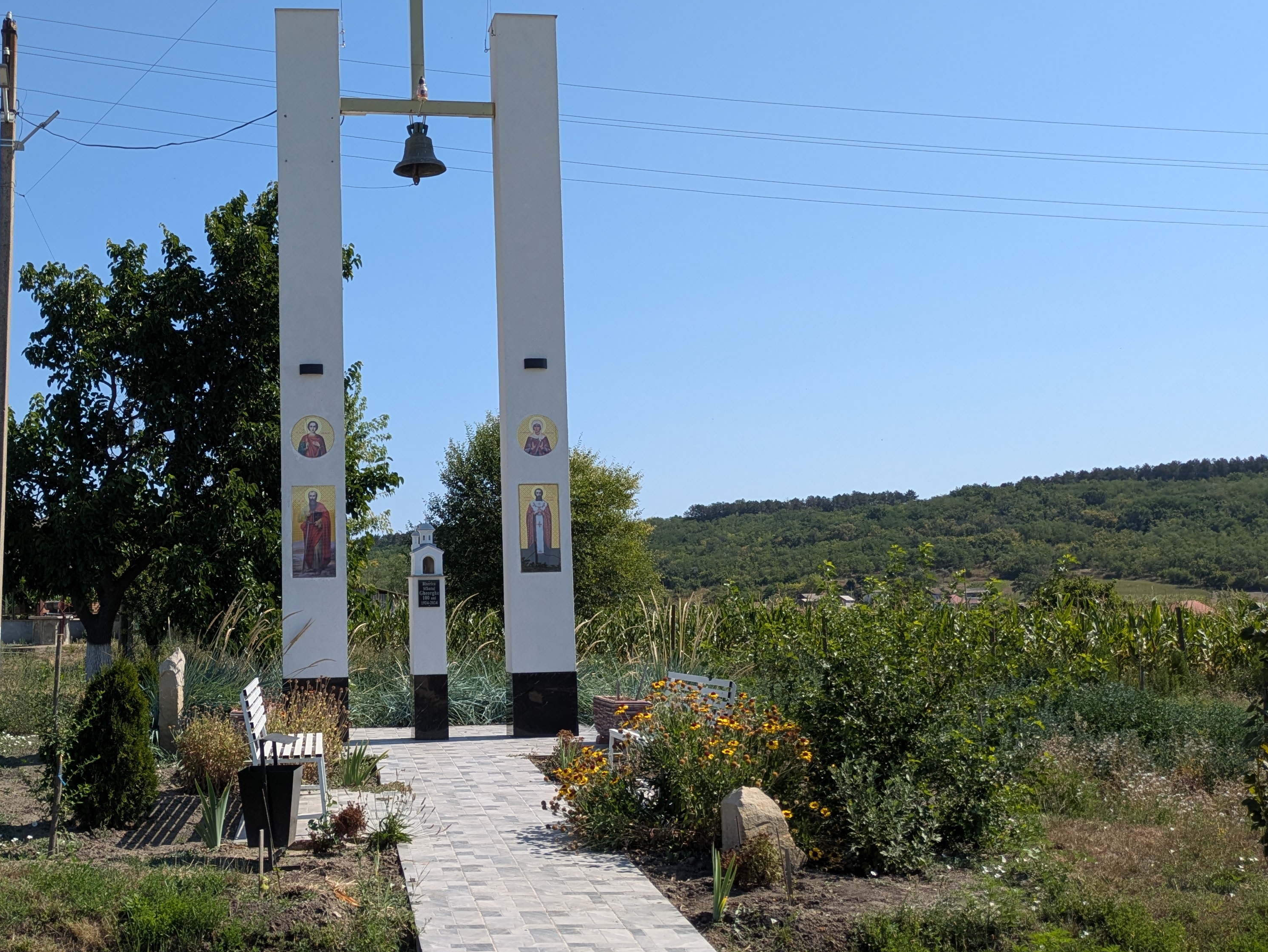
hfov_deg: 47.1
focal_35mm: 39
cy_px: 431
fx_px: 1429
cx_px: 426
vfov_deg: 36.8
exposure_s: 1/2294
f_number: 1.89
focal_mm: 5.43
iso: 49
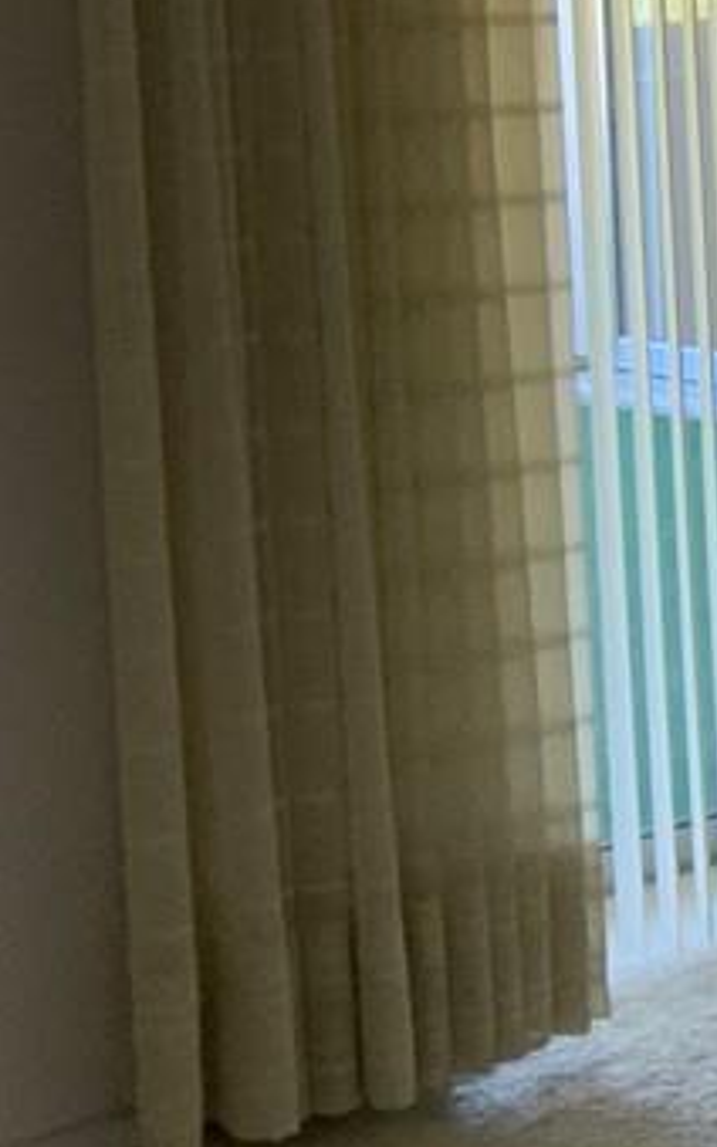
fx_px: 4531
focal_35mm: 145
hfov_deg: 7.3
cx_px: 2594
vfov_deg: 14.2
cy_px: 0
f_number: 1.8
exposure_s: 1/60
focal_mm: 3
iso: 80
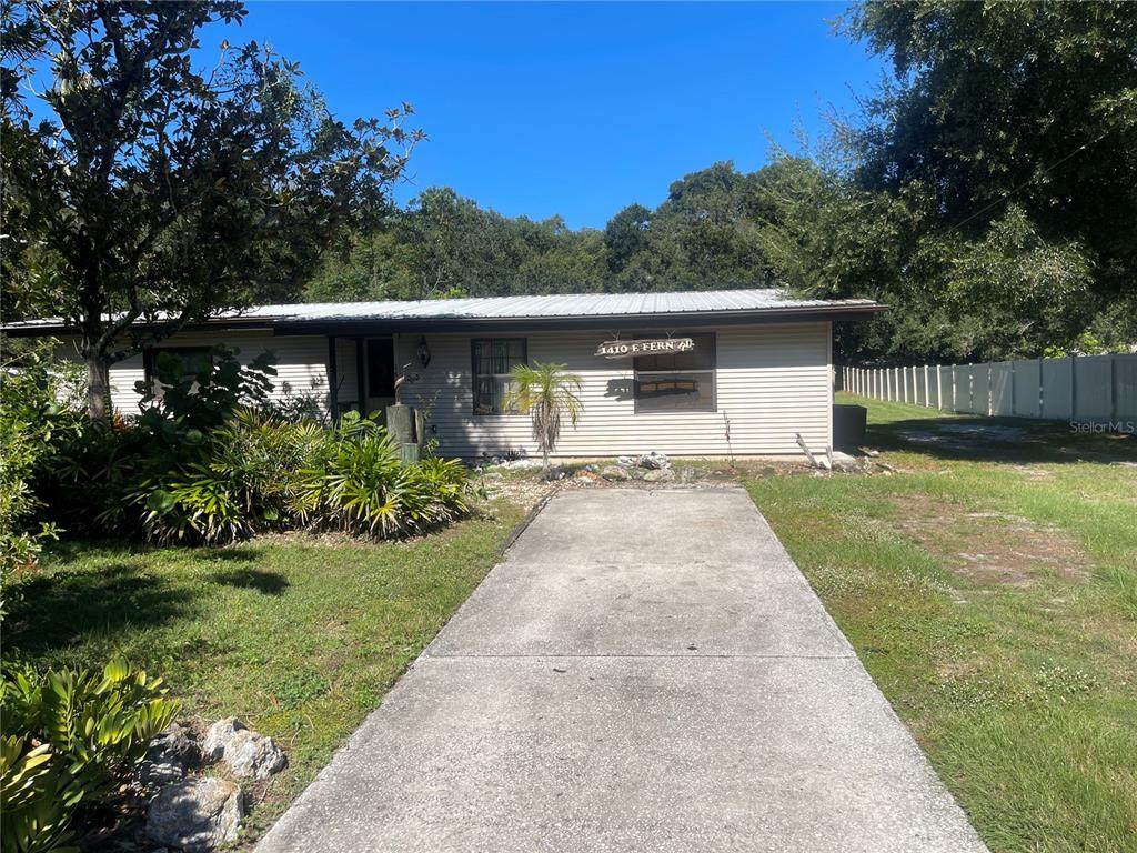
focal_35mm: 25
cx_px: 568
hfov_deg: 69.4
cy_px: 426
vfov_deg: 54.9
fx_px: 821
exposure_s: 1/4202
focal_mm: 5.1
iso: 32
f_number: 1.6
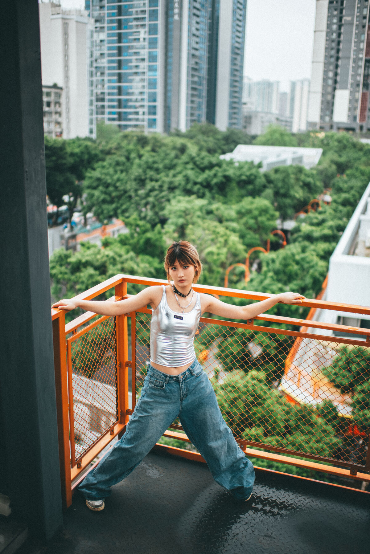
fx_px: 539
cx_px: 185
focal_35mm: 35
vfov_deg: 54.4
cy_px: 277
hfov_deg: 37.9
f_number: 1.4
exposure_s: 1/1000
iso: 100
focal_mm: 35
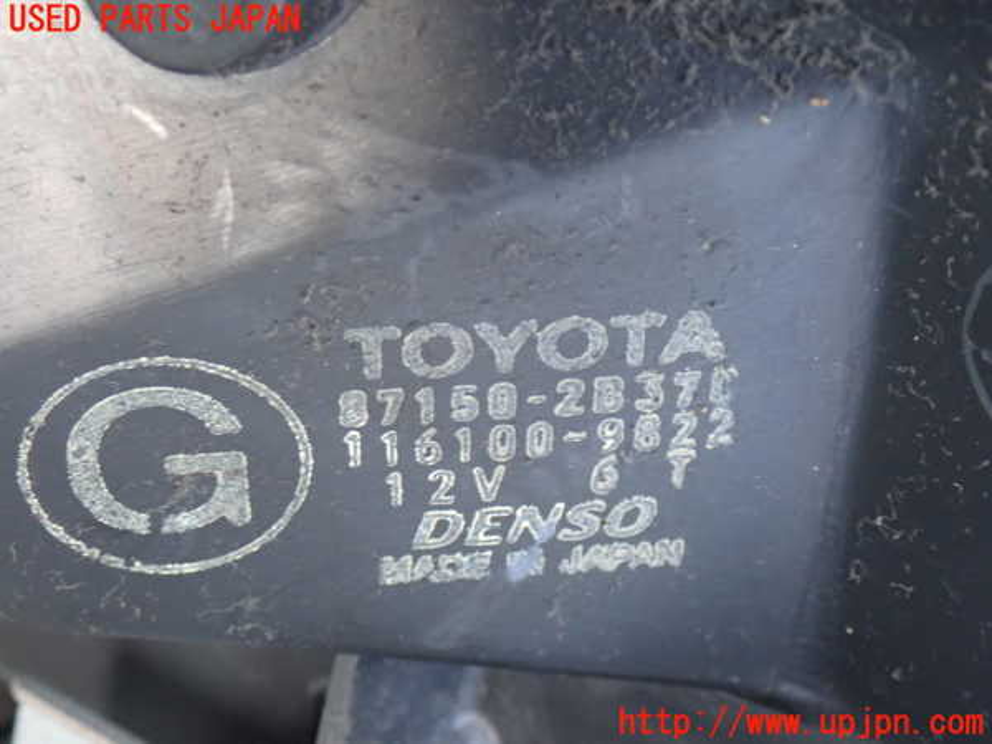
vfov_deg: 16.8
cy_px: 372
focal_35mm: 88
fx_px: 2522
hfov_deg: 22.3
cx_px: 496
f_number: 4.5
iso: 800
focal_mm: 15.66
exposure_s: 1/20
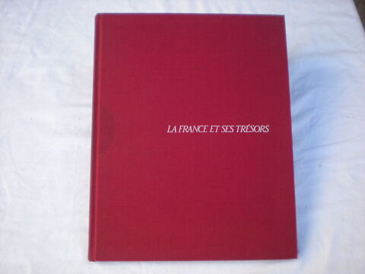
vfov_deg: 37.7
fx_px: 401
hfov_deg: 49.0
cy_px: 137
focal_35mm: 38
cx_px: 182
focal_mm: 6.3
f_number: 3.1
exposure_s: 1/77
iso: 64
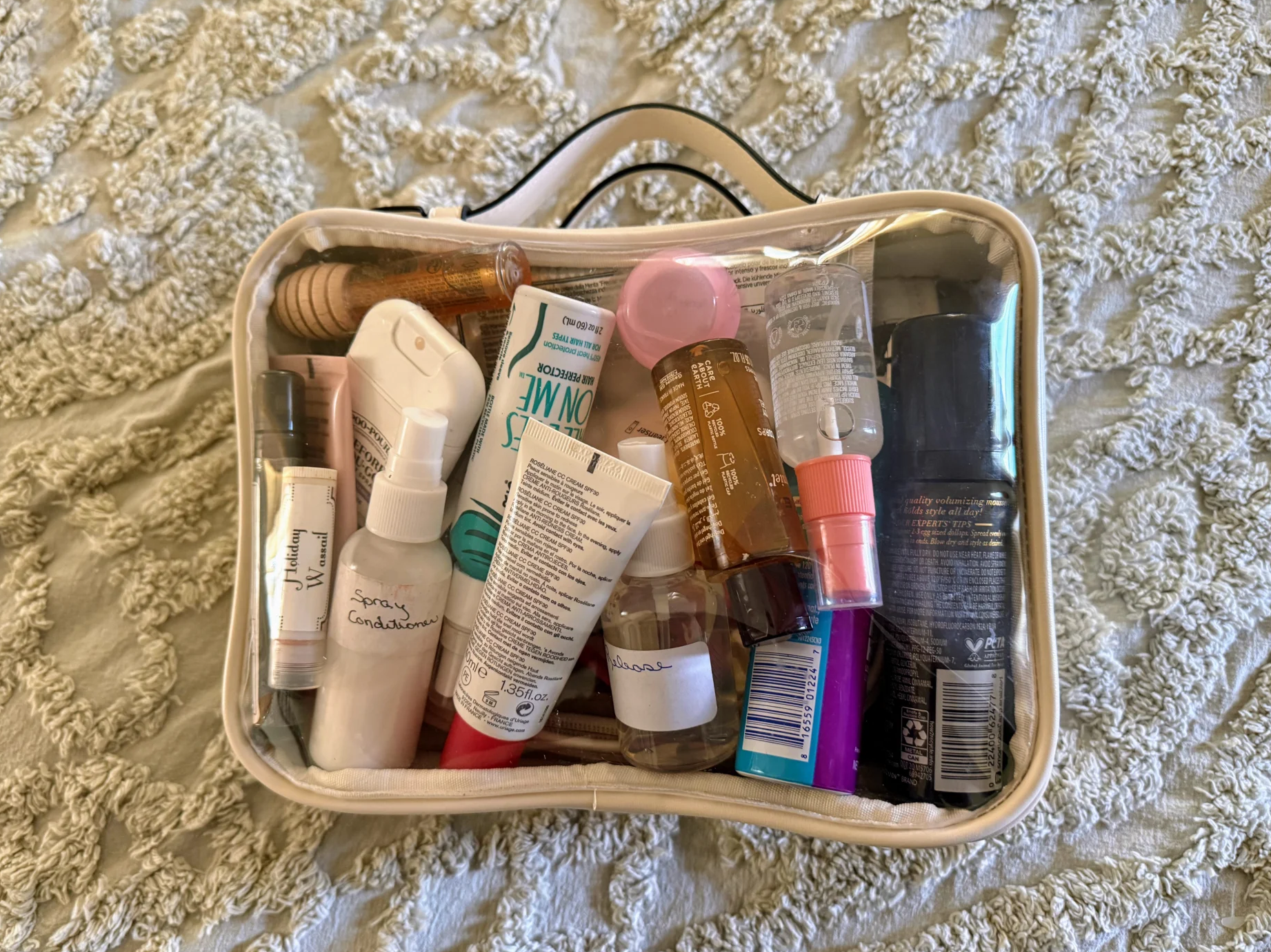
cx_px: 610
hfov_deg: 69.4
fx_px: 918
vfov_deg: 54.9
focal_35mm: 25
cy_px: 488
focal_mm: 6.76
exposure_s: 1/60
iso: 400
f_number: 1.78
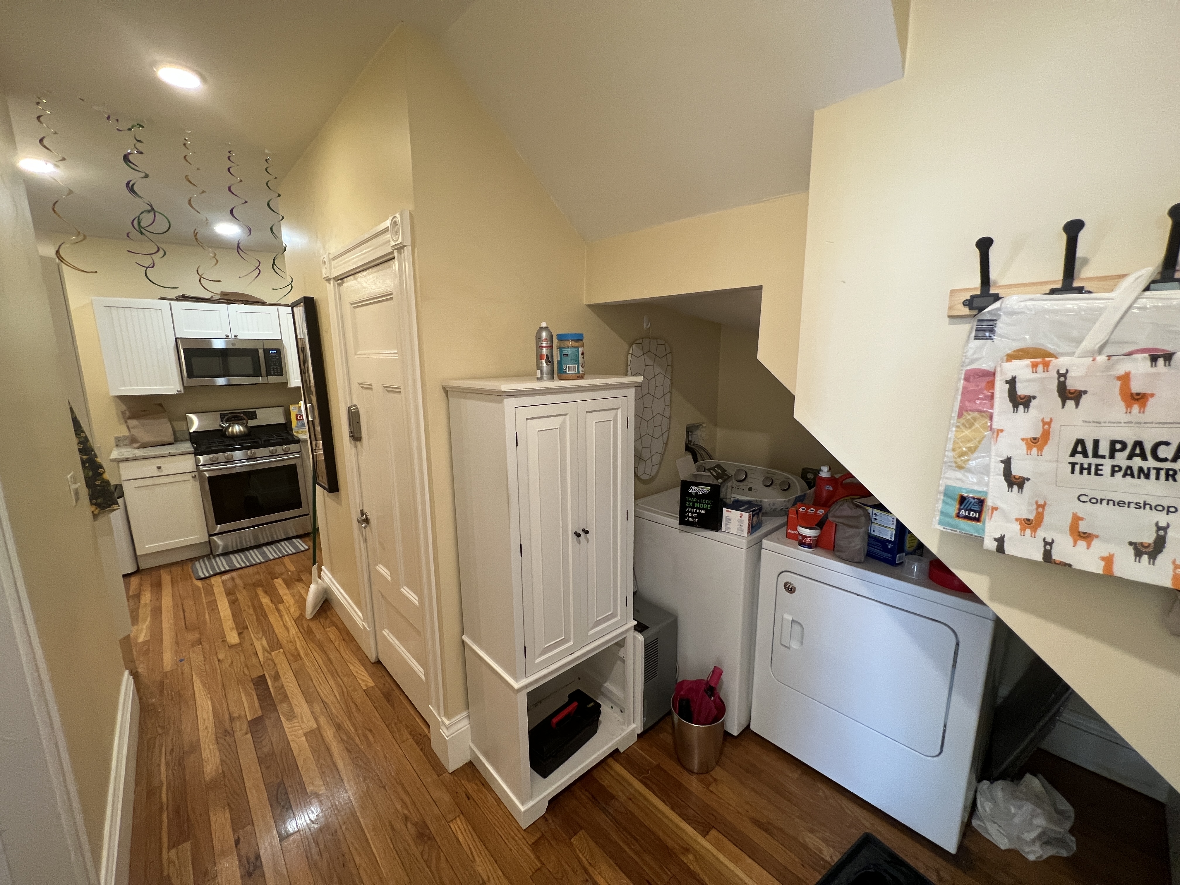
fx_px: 443
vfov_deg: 89.9
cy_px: 442
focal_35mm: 13
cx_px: 590
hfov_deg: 106.2
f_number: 1.8
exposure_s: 1/60
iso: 160
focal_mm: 1.57
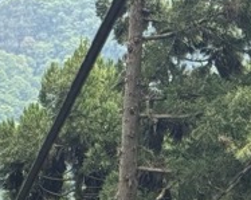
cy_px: 460
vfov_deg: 5.8
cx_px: -183
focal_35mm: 257
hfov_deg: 7.3
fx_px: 1906
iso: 64
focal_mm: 6.76
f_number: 1.78
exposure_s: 1/843
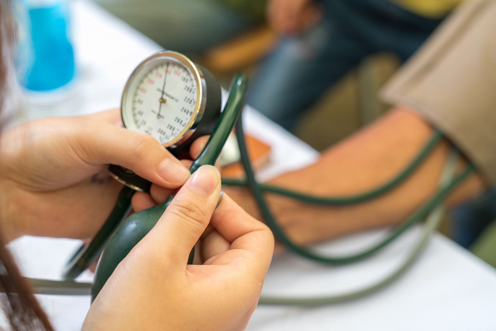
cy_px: 128
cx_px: 270
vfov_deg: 22.2
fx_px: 841
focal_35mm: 61
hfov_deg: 32.9
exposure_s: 1/200
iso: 250
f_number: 3.5
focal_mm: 48
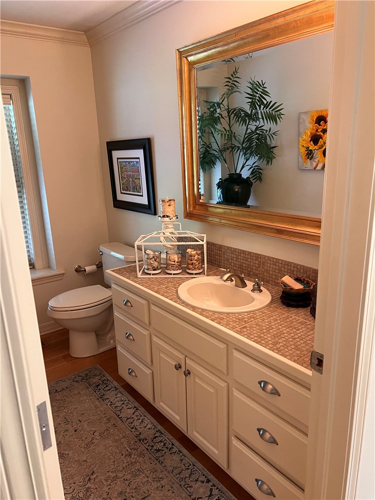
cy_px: 250
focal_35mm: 26
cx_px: 188
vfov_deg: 67.3
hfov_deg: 53.1
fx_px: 376
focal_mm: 5.7
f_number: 1.5
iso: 320
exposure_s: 1/60
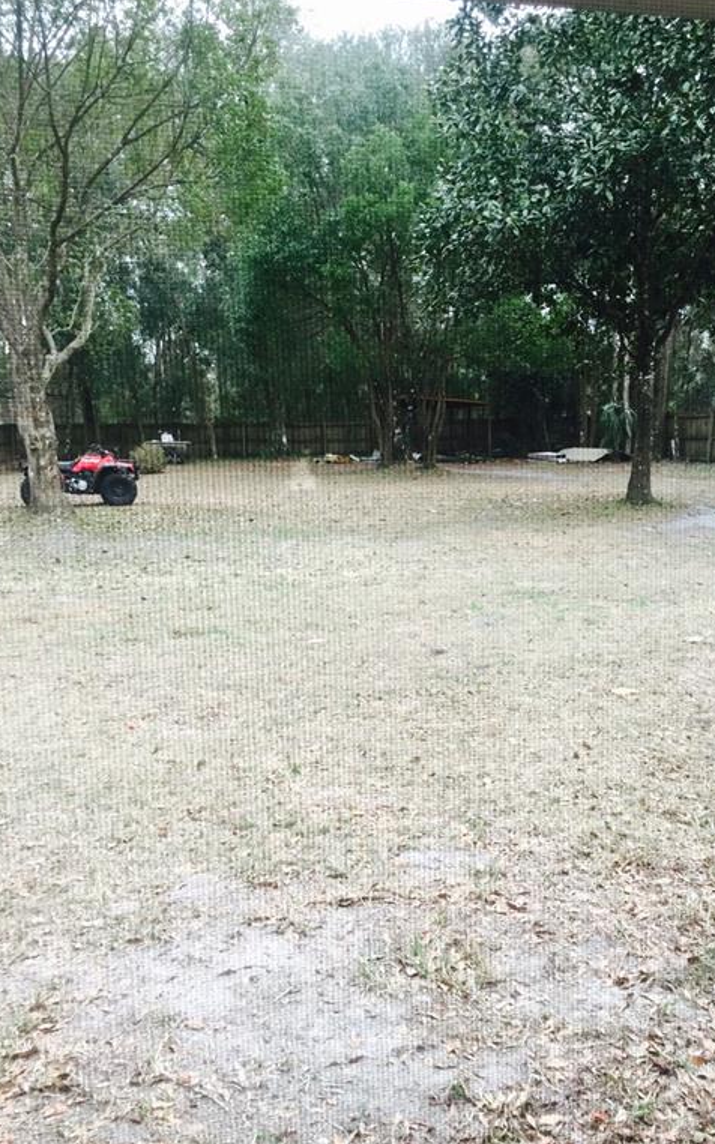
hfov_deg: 40.4
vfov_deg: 61.2
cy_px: 570
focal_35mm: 31
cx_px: 422
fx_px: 967
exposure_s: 1/30
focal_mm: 4.15
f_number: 2.2
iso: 32
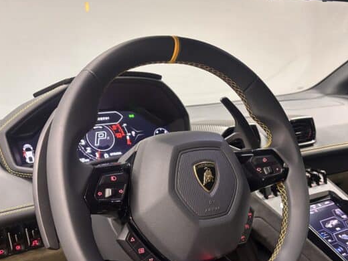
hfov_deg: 46.8
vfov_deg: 35.5
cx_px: 177
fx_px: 402
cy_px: 181
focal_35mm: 40
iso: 500
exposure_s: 1/47
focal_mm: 5.96
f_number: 1.6
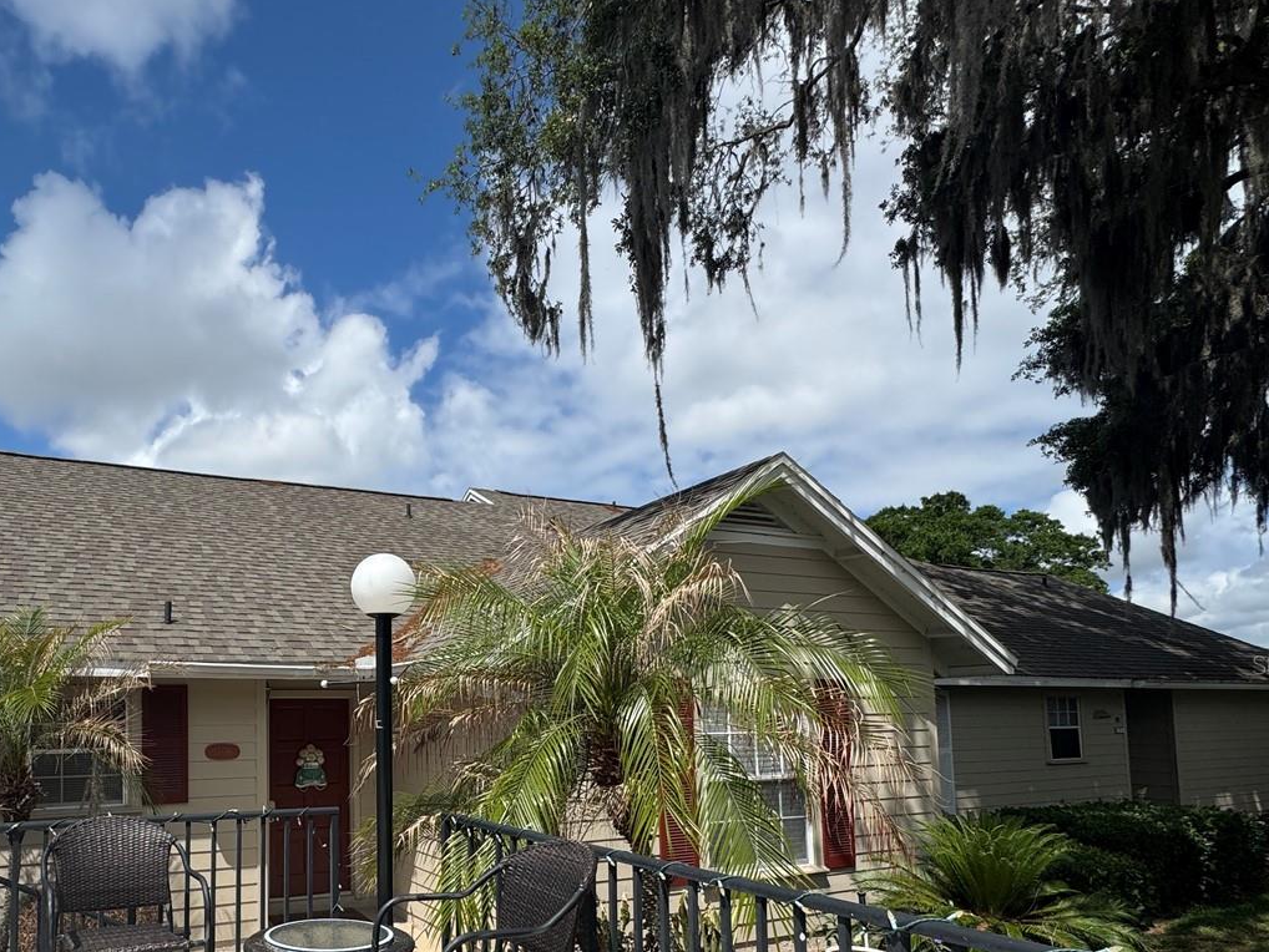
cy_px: 664
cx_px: 373
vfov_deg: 59.1
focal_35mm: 22
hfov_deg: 72.8
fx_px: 807
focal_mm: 2.22
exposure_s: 1/2415
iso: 50
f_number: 2.2
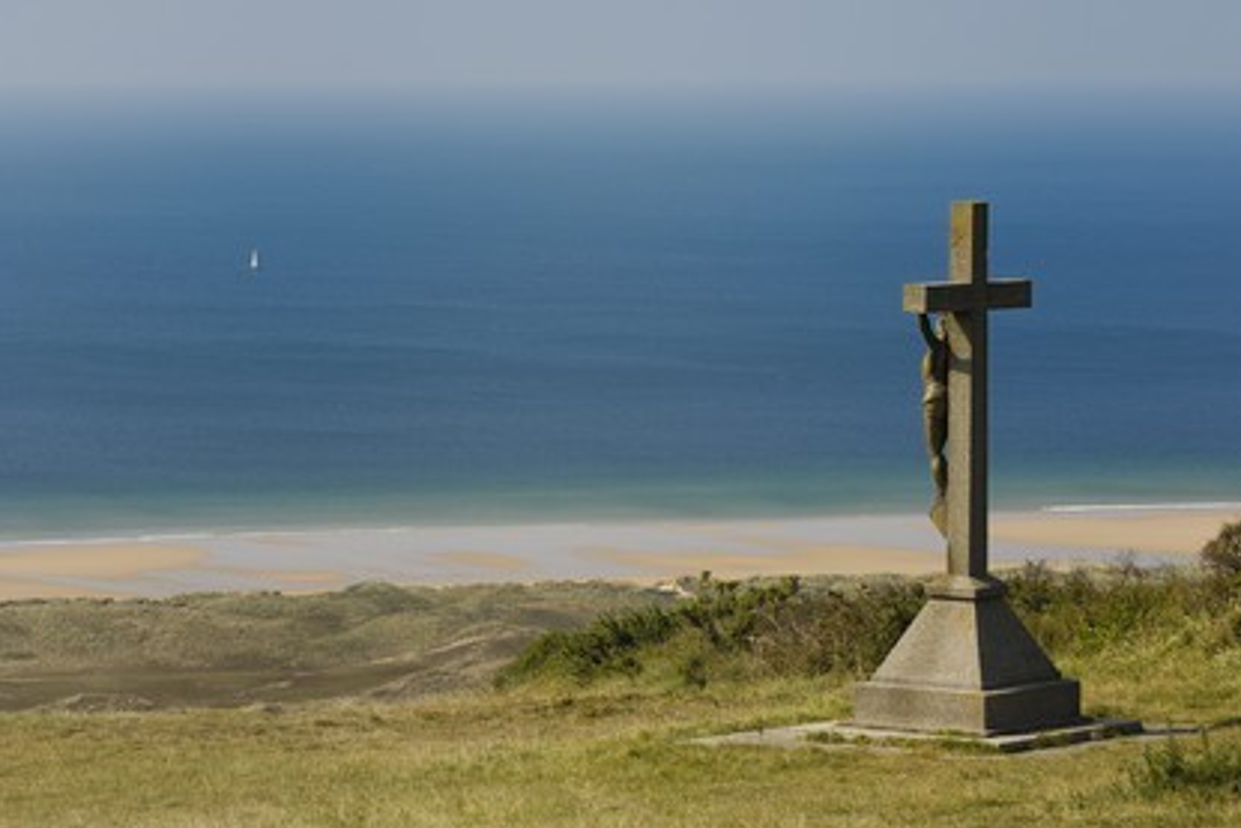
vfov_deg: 8.6
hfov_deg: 12.9
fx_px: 5500
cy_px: 415
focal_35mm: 160
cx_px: 623
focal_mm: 105
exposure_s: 1/320
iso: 100
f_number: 6
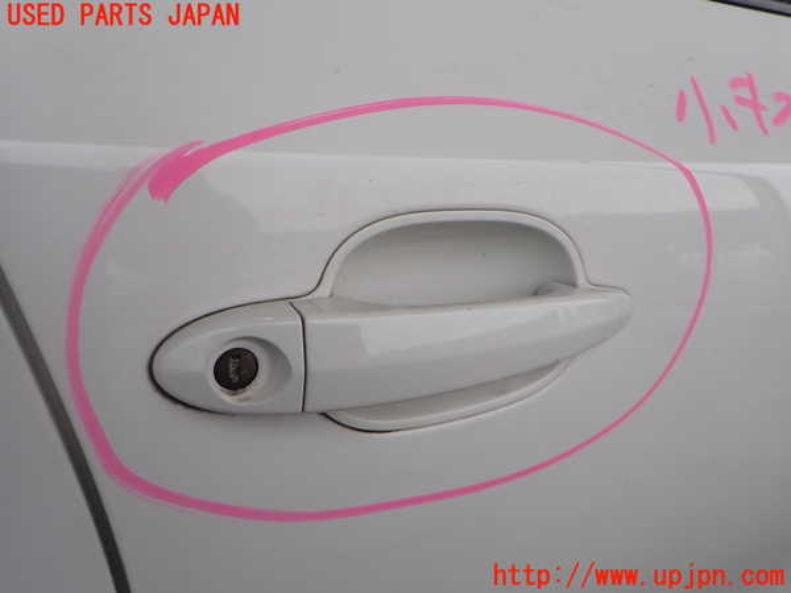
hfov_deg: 69.4
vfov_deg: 54.9
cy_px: 296
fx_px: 571
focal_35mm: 25
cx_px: 396
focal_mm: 4.5
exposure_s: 1/500
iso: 100
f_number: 2.8
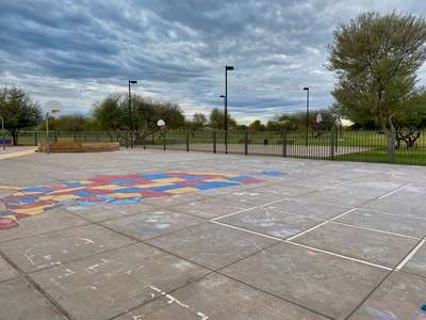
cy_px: 160
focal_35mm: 26
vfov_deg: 53.1
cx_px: 213
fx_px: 320
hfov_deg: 67.3
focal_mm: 4.25
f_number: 1.8
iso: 32
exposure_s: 1/517
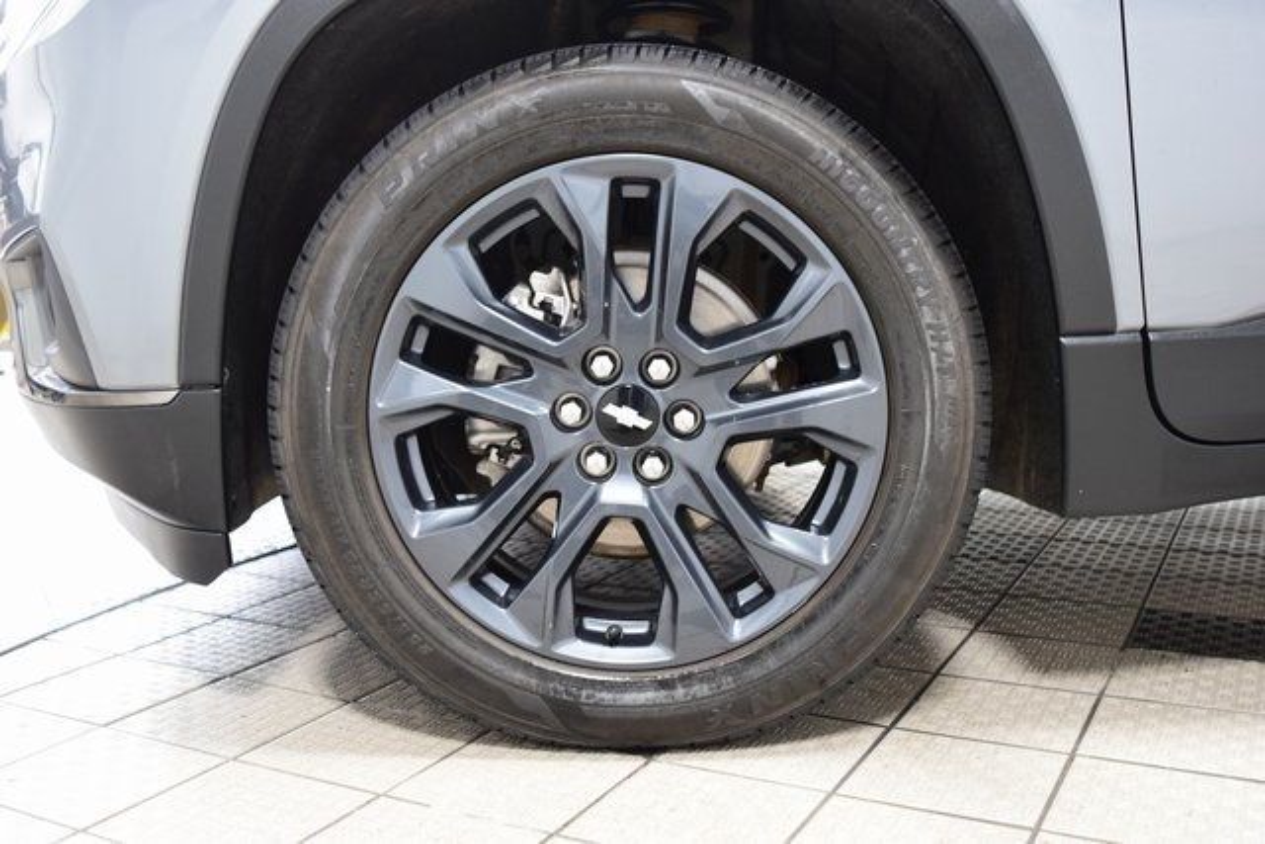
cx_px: 632
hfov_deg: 53.1
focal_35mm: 36
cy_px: 422
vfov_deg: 36.9
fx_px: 1265
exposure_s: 1/50
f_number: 2.8
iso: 1600
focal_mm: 24
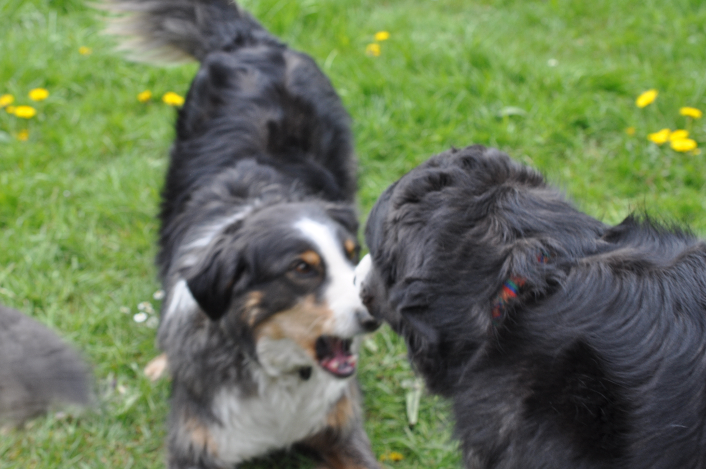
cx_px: 353
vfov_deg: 22.6
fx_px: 1175
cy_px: 234
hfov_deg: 33.4
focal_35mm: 60
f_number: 6.3
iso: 200
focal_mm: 40
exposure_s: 1/160
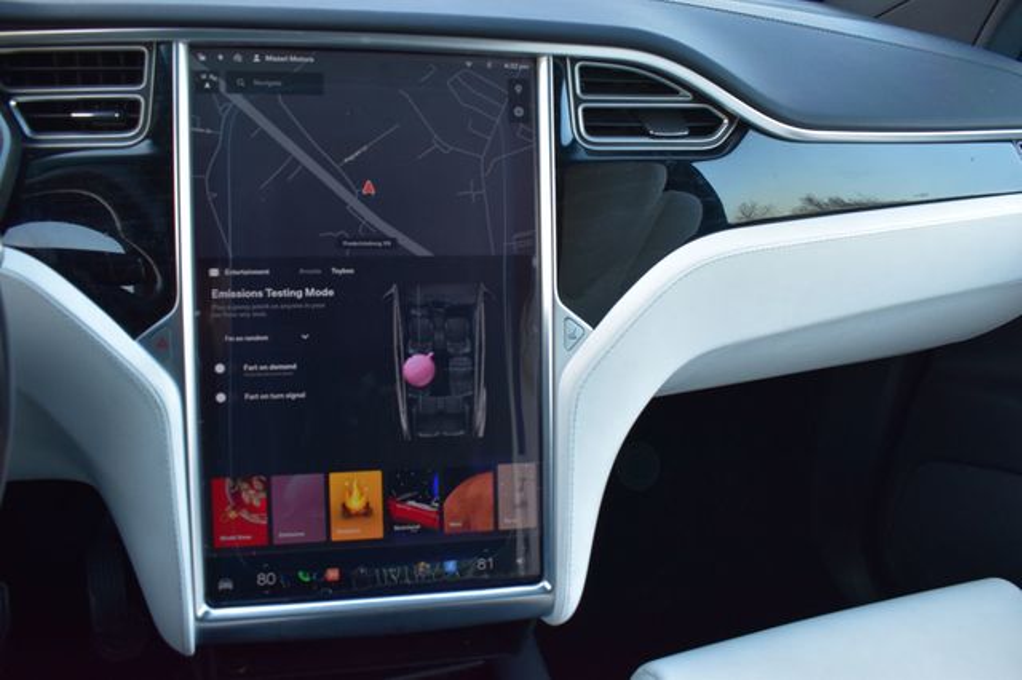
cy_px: 340
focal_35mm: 32
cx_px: 511
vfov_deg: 41.7
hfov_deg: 59.5
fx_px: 894
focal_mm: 21
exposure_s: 1/15
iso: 720
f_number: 6.3
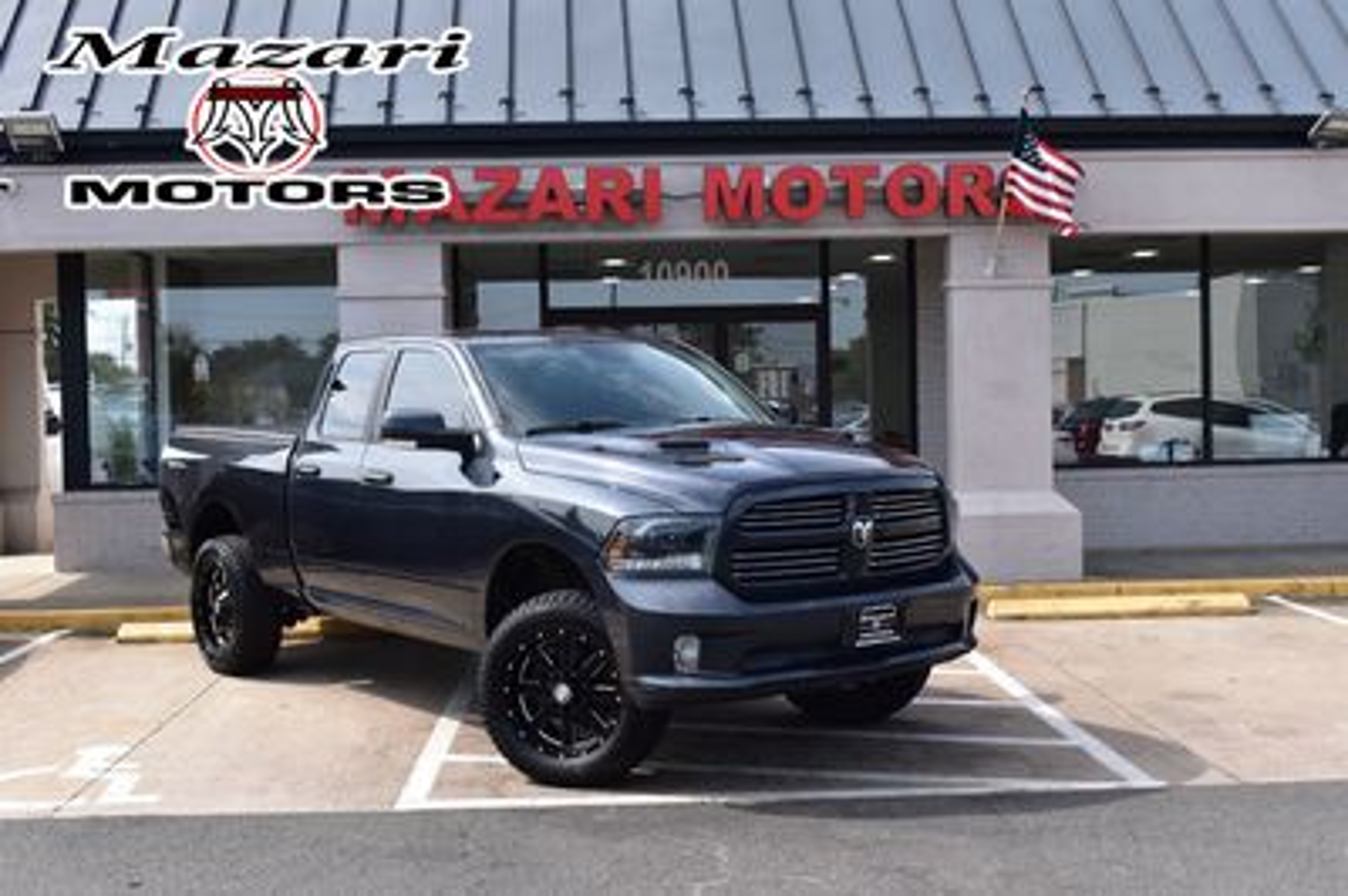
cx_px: 674
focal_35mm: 45
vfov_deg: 29.8
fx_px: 1684
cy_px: 448
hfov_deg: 43.6
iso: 400
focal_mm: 30
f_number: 10
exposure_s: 1/320
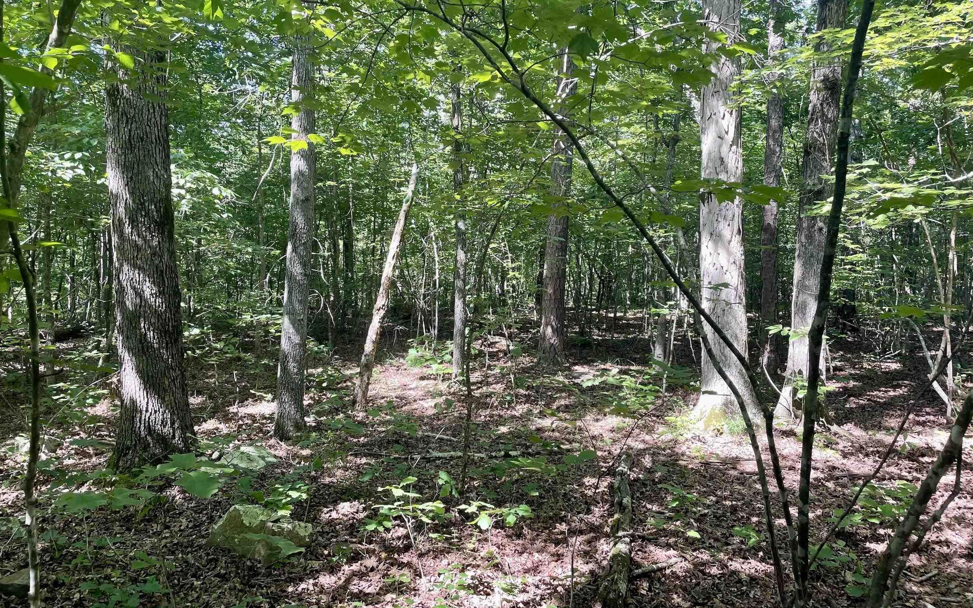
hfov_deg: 66.5
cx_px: 483
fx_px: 742
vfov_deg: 44.4
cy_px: 251
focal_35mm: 28
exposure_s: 1/121
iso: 40
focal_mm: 4.2
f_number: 1.6
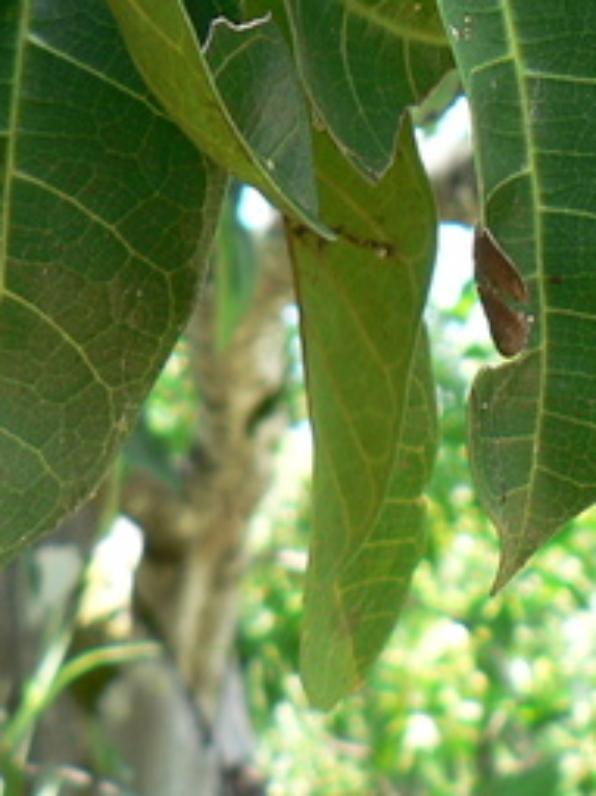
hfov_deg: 13.1
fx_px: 2596
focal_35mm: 113
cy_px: -112
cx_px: 431
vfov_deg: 16.8
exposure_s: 1/60
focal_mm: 6
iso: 80
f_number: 2.8
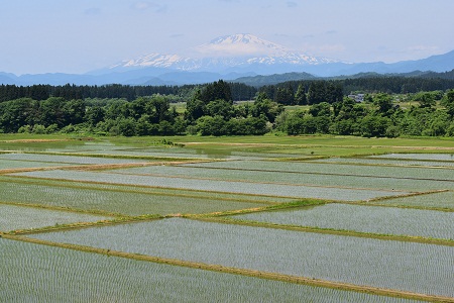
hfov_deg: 24.6
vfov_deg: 16.6
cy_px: 152
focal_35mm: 82
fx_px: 1040
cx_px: 227
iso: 400
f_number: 11
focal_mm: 55
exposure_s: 1/500
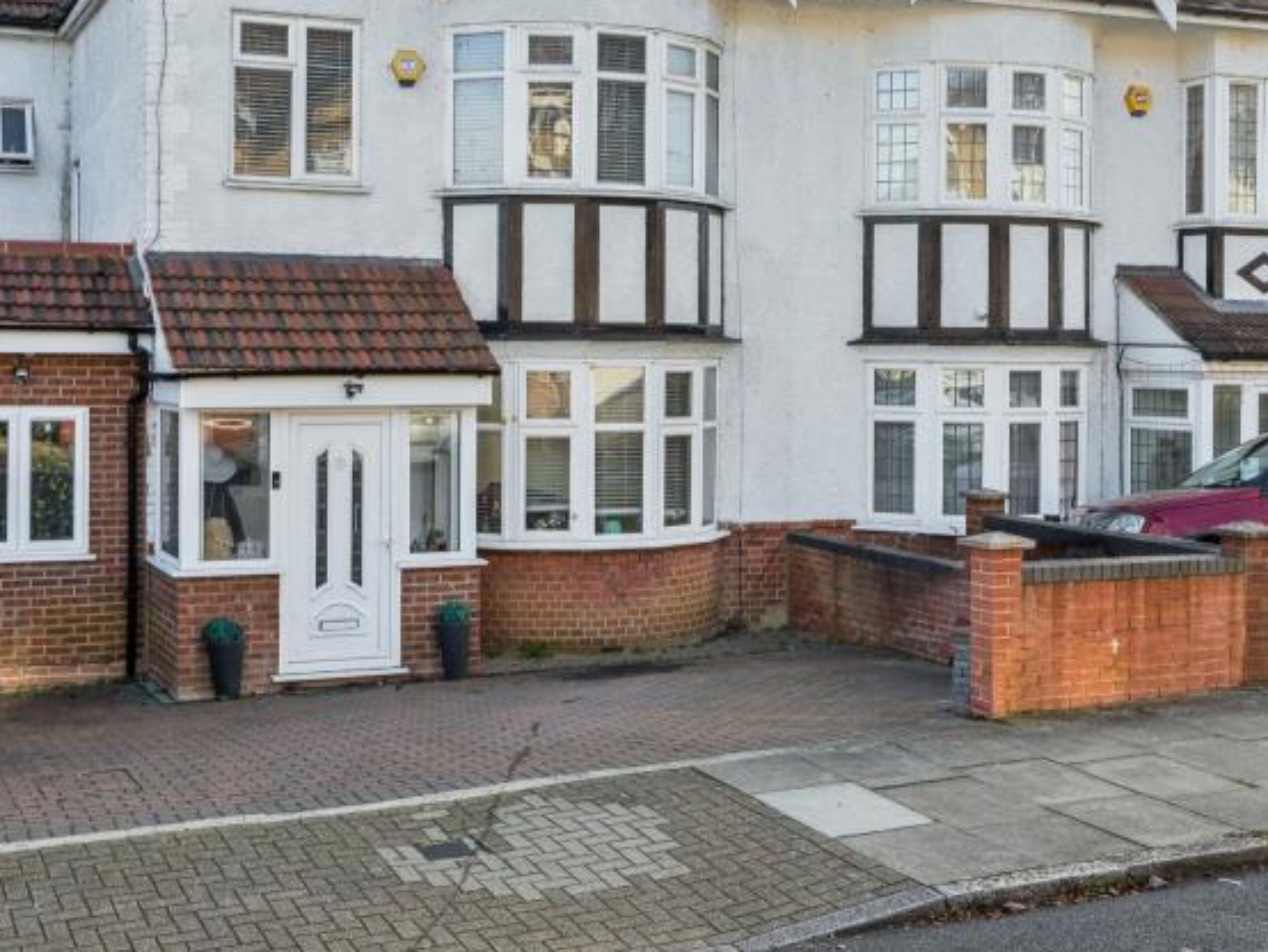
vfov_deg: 29.9
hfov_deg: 39.6
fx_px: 1759
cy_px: 256
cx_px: 563
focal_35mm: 48
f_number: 6.3
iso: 1600
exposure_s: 1/1000
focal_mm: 27
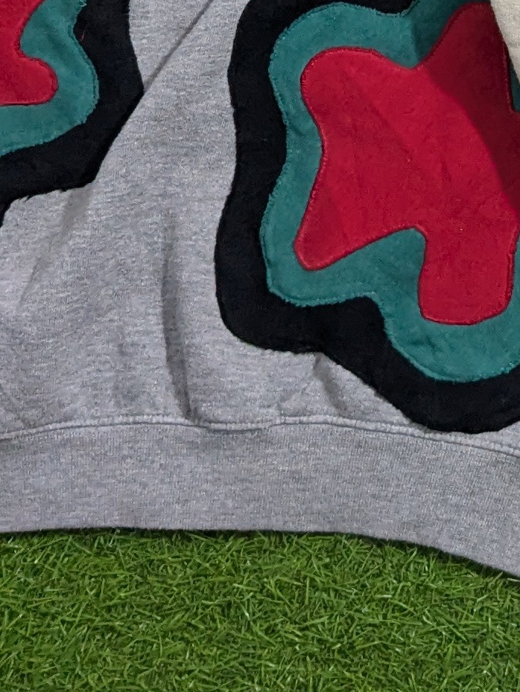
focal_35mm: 117
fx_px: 2342
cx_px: 868
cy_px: -220
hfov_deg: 11.9
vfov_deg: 15.9
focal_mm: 4.38
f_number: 1.73
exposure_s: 1/25
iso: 175
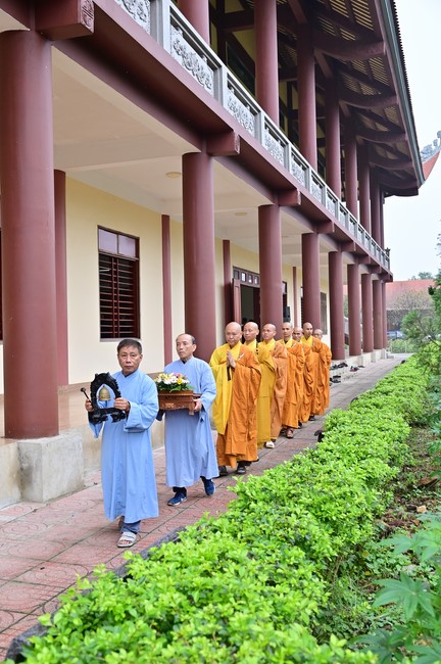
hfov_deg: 35.0
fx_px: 700
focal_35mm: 38
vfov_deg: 50.7
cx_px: 220
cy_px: 332
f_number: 5.6
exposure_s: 1/320
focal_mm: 38
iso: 400
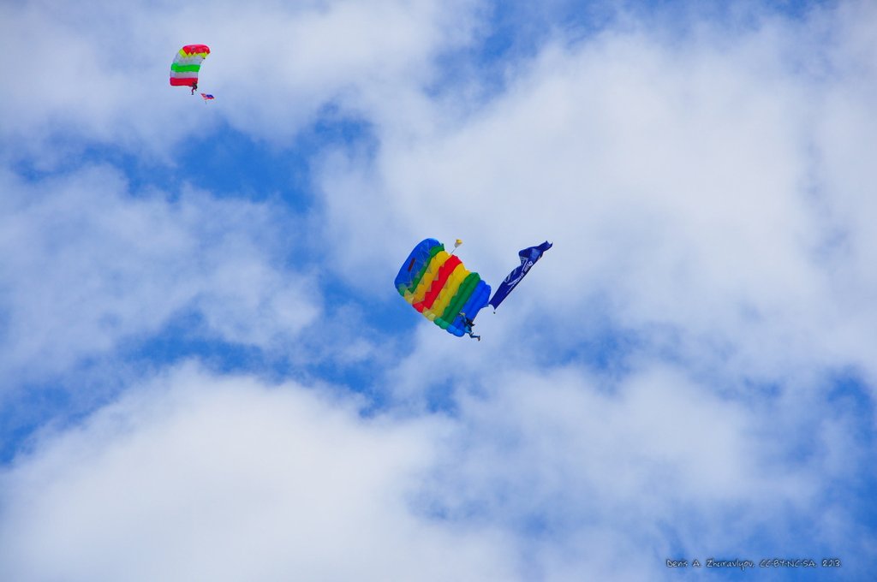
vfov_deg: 7.3
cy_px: 291
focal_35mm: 188
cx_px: 438
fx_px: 4562
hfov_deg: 11.0
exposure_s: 1/200
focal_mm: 125
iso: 200
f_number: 8
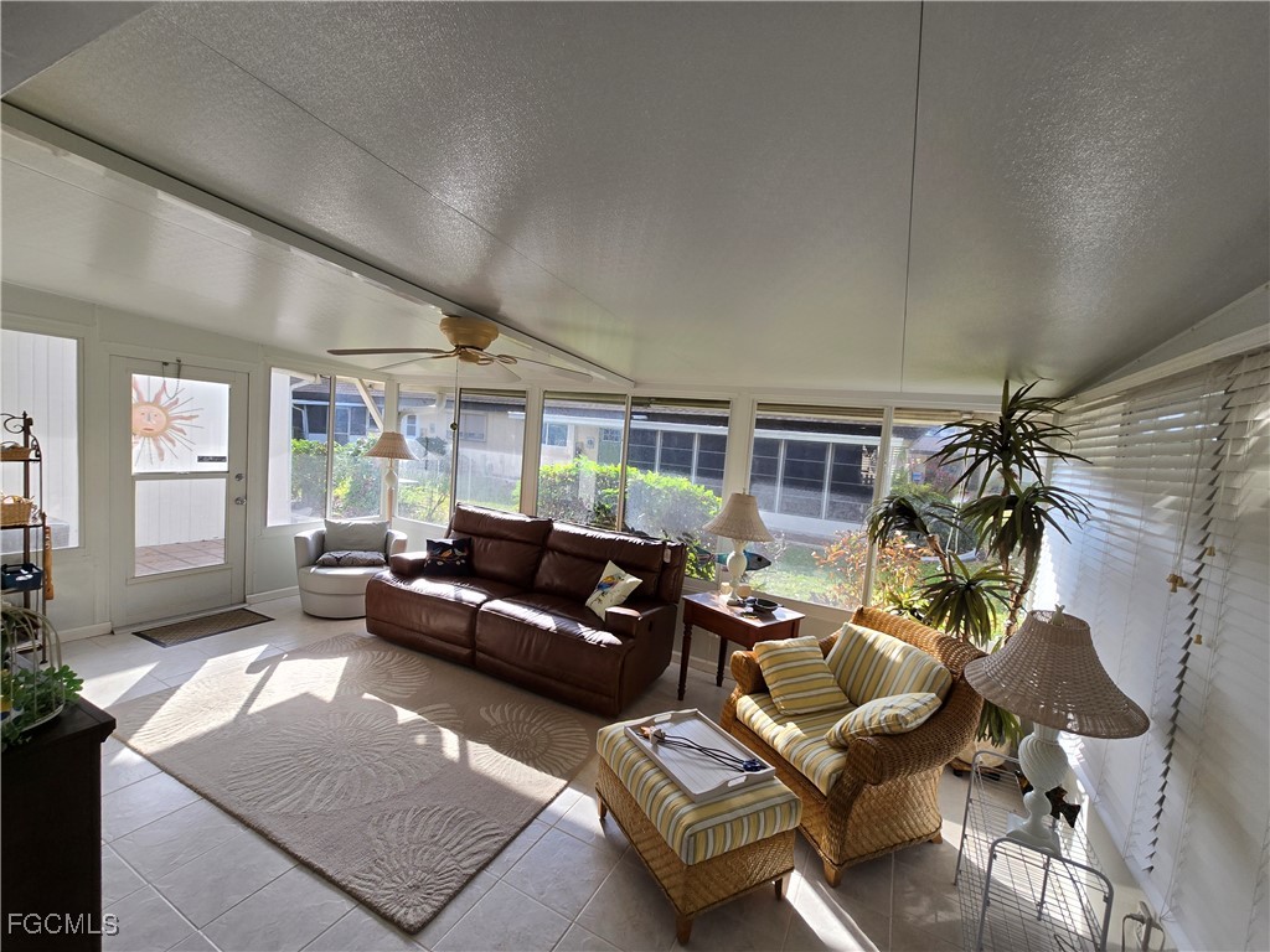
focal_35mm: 13
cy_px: 476
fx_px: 477
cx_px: 635
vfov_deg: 89.9
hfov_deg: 106.2
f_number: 2.2
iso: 50
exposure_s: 1/237
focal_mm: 2.2
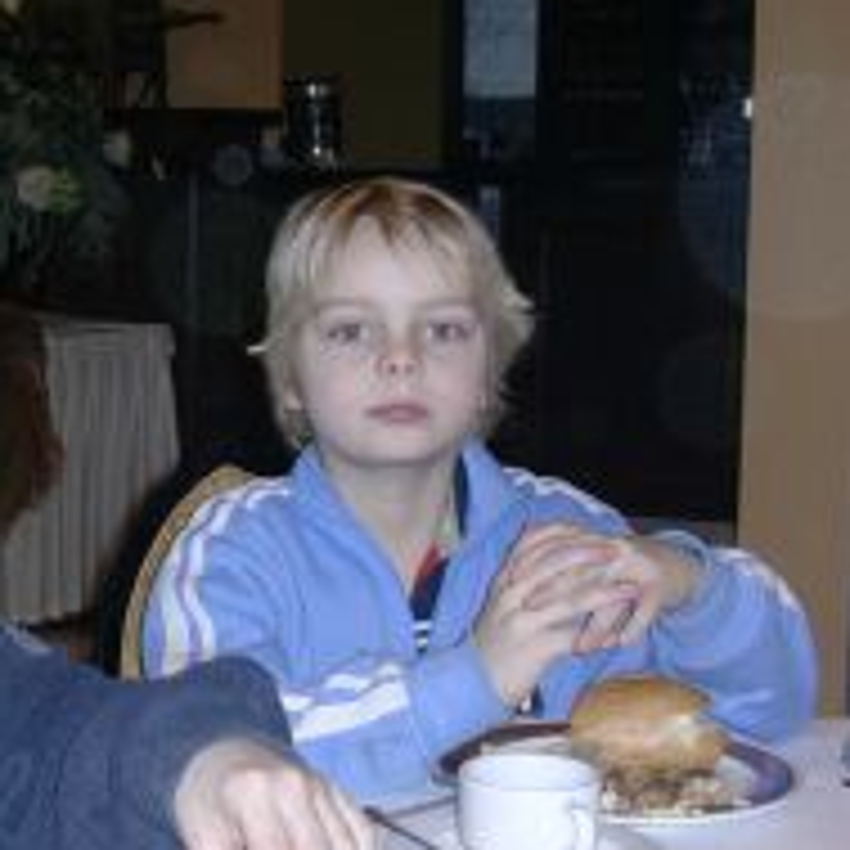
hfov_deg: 20.5
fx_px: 2306
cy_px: 450
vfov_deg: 20.9
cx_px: 90
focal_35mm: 83
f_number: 2.9
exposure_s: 1/64
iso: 70
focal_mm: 6.7
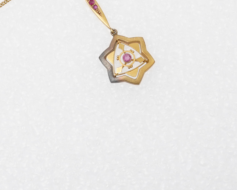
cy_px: -56
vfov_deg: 11.2
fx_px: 940
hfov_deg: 14.4
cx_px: 84
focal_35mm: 134
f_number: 20
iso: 500
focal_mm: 30
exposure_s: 1/100
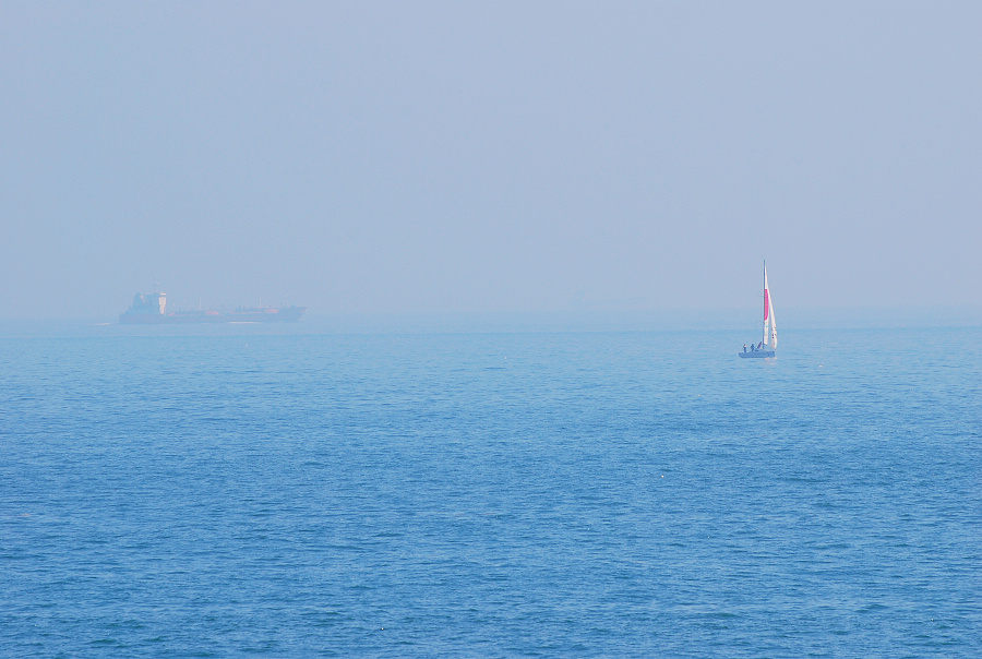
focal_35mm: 255
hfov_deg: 8.1
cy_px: 330
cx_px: 491
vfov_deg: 5.4
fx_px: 6970
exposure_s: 1/320
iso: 100
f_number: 9
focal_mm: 170
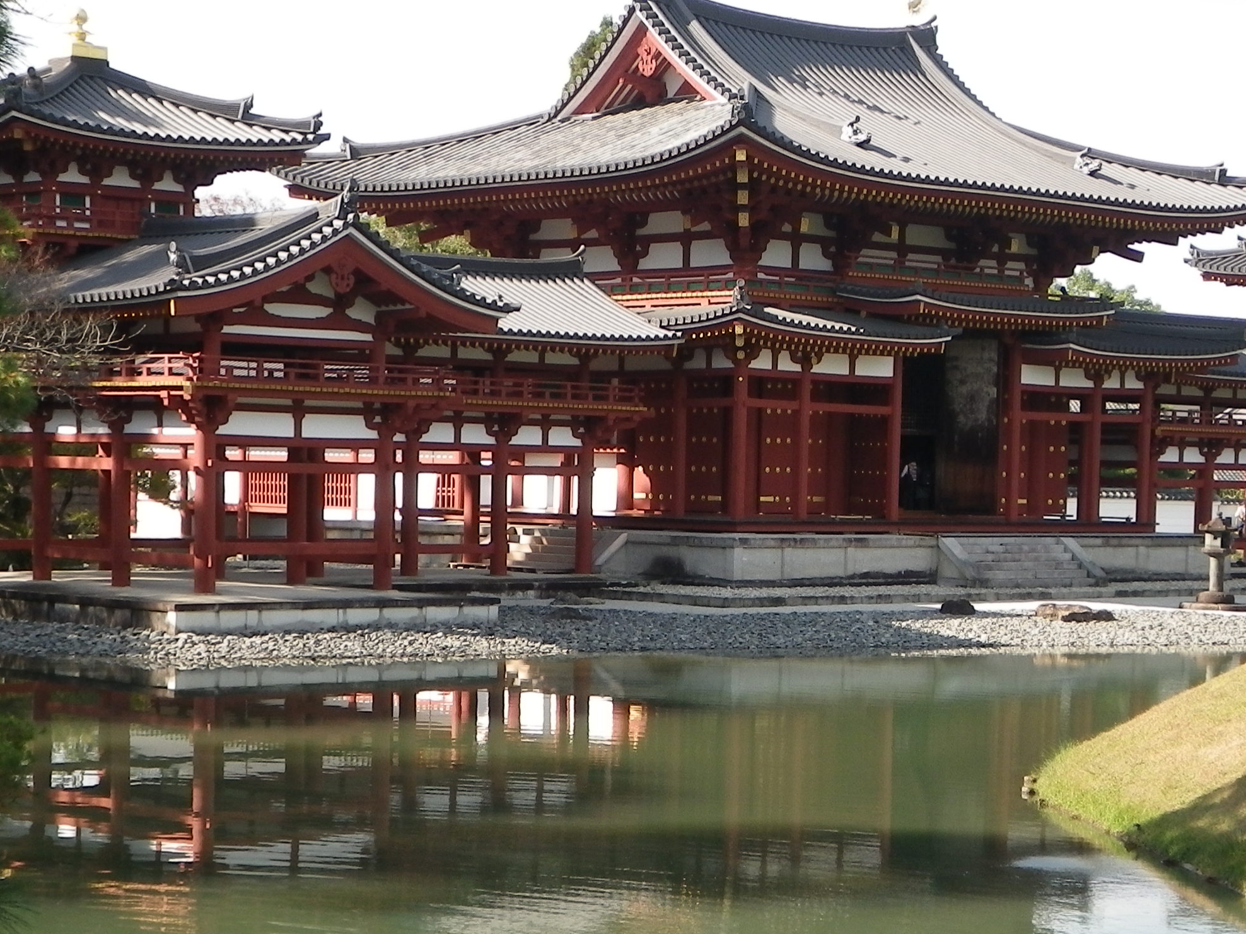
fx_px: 3060
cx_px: 728
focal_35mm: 85
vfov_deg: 17.2
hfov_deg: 23.0
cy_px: 757
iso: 80
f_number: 4.2
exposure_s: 1/200
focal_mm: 7.5
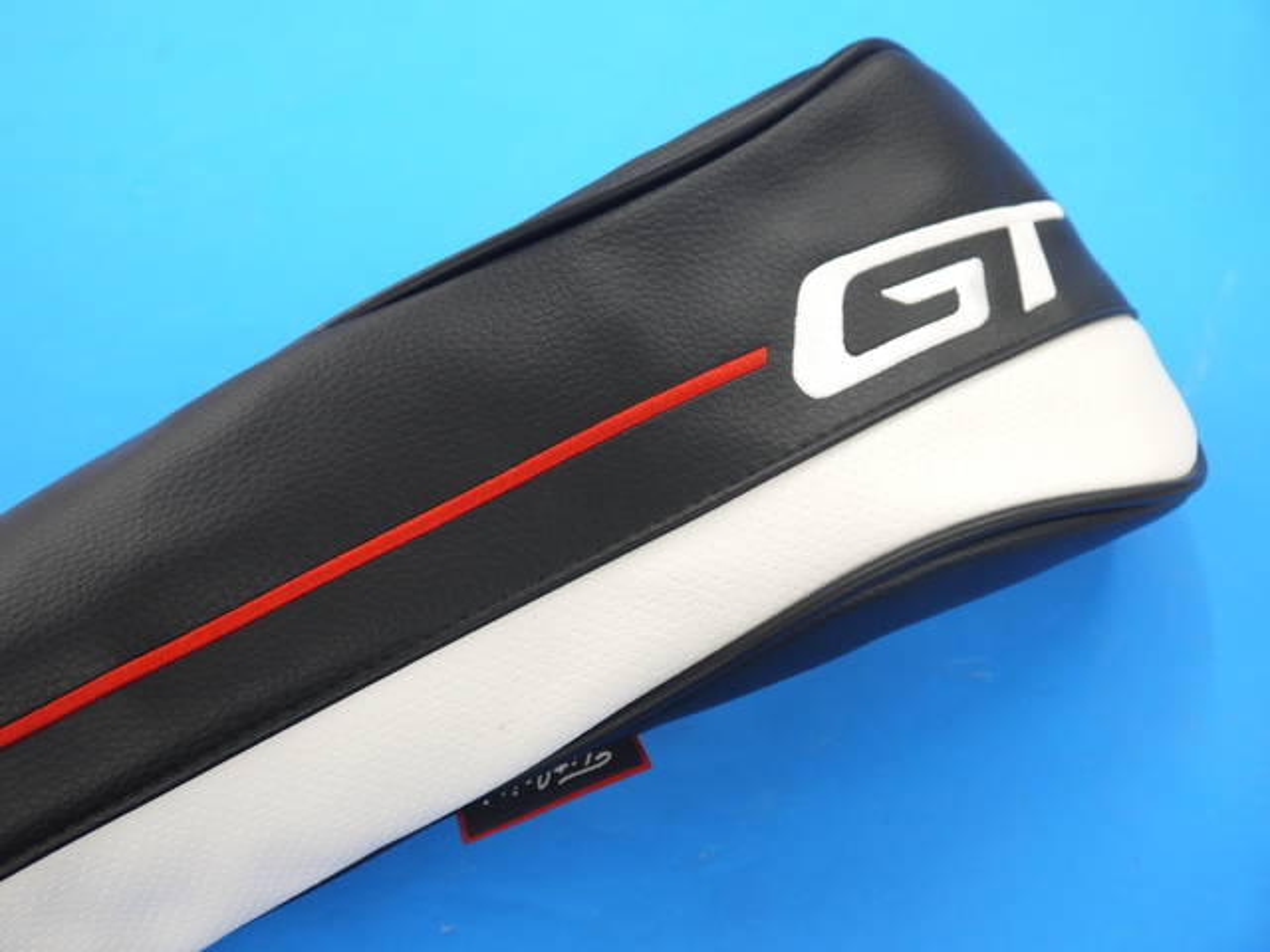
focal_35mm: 42
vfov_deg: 34.3
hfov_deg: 44.8
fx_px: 1541
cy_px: 476
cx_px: 635
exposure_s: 1/60
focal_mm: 21
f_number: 4.3
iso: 320
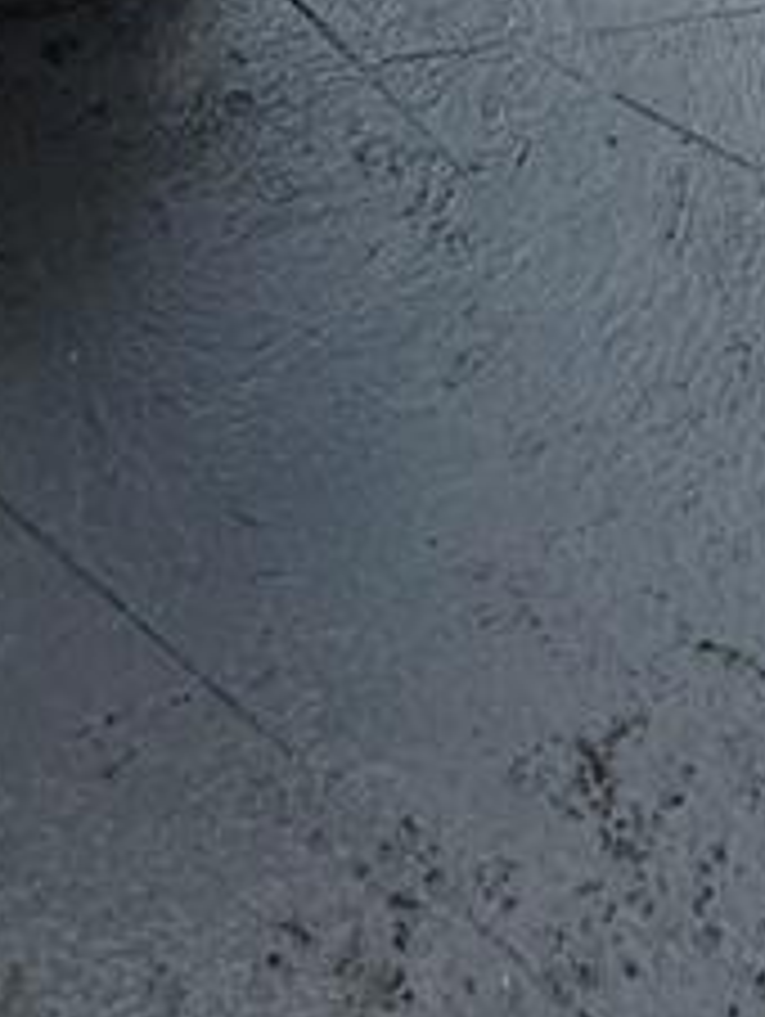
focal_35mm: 69
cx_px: 626
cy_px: -1022
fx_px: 2029
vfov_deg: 18.4
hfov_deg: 21.1
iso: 50
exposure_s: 1/843
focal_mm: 2.2
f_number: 2.2
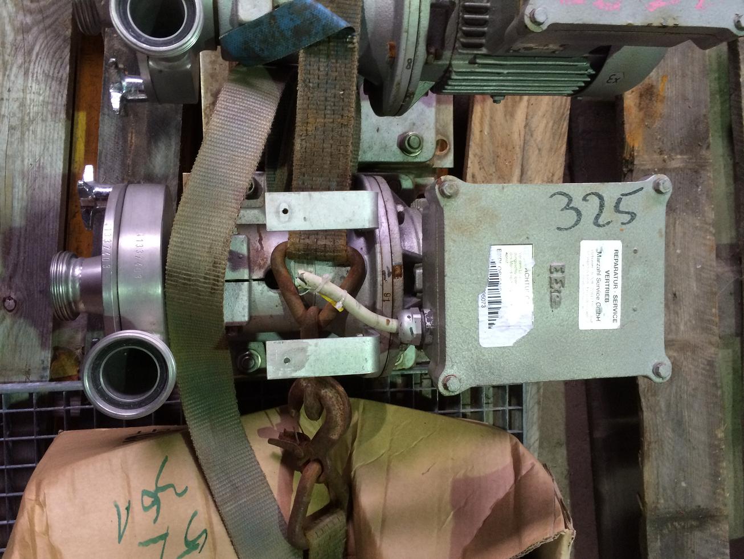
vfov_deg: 48.2
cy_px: 280
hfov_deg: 61.7
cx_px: 372
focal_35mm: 29
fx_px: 623
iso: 200
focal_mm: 4.15
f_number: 2.2
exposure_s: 1/33
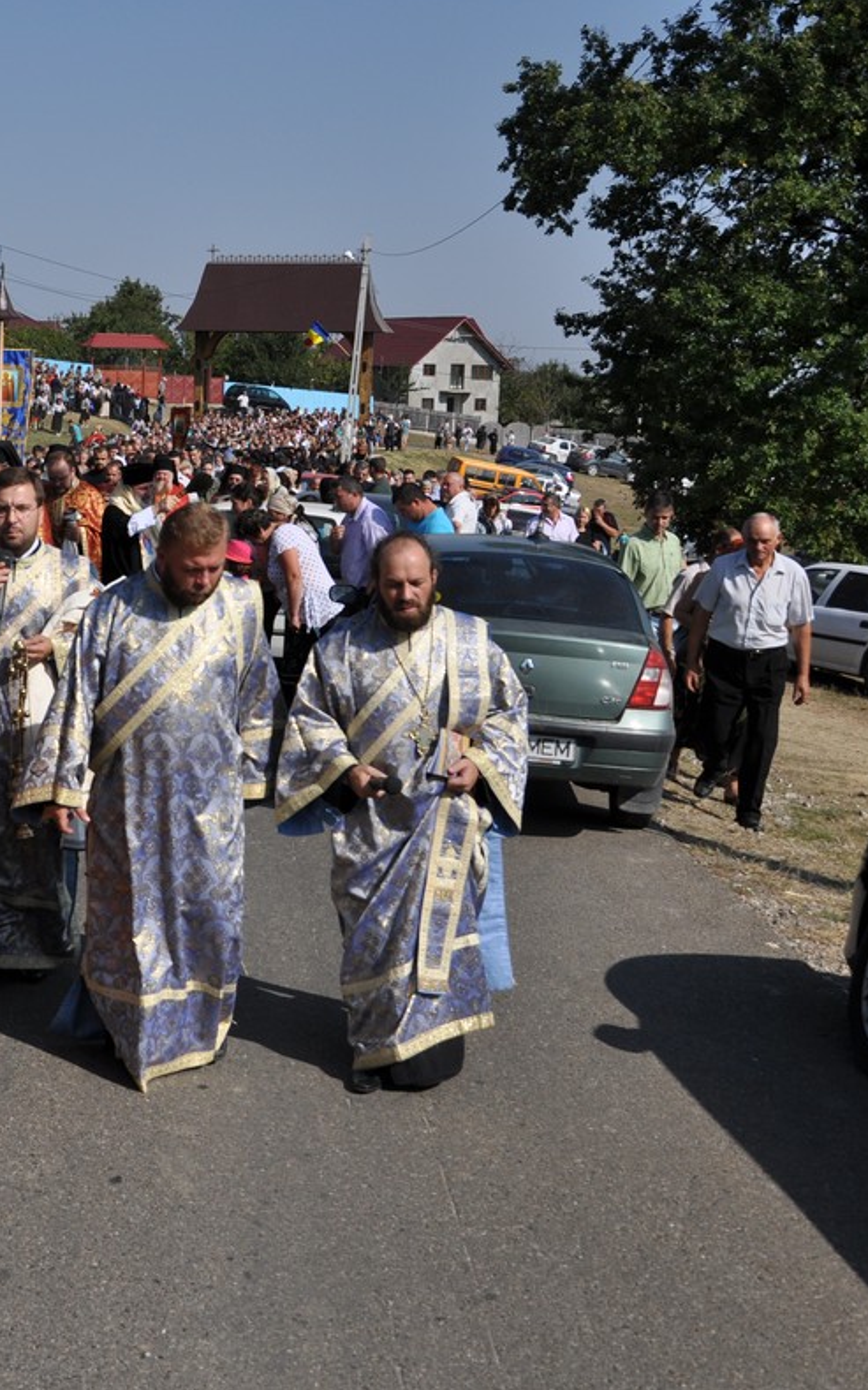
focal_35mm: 49
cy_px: 693
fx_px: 1846
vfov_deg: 41.2
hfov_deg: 25.3
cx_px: 28
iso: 200
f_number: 5.6
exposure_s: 1/2500
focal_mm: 21
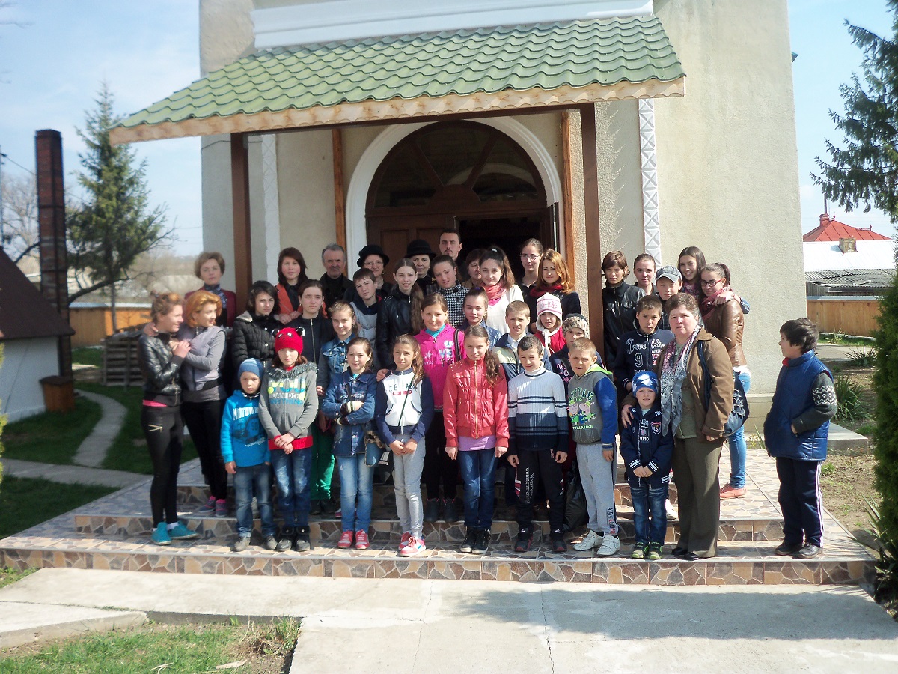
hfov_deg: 54.0
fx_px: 882
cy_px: 337
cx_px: 449
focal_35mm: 34
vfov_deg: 41.8
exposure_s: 1/640
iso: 80
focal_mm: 5.7
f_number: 2.9
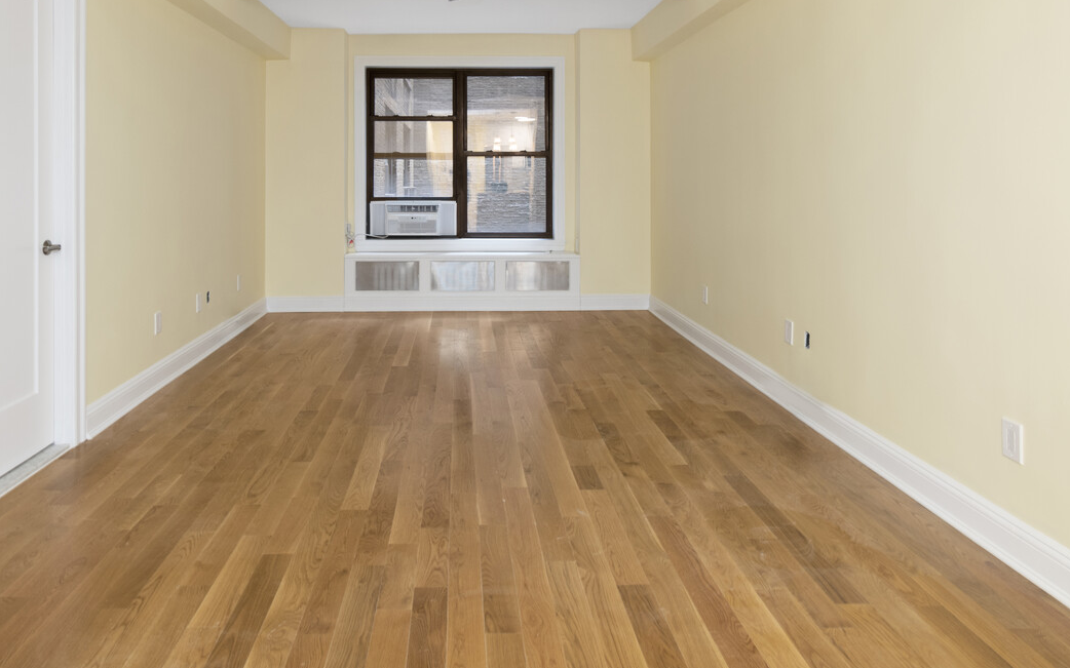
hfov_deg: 79.3
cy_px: 187
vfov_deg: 53.1
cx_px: 465
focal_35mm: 22
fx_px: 641
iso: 100
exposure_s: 1/20
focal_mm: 10
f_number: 8
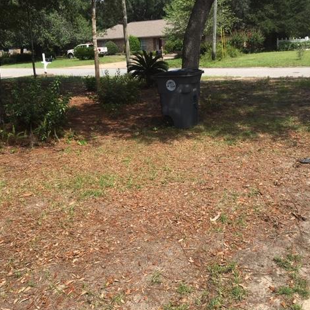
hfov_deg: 47.1
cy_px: 157
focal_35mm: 35
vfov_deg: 47.2
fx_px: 355
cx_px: 179
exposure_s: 1/1221
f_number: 2.2
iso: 25
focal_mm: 4.15
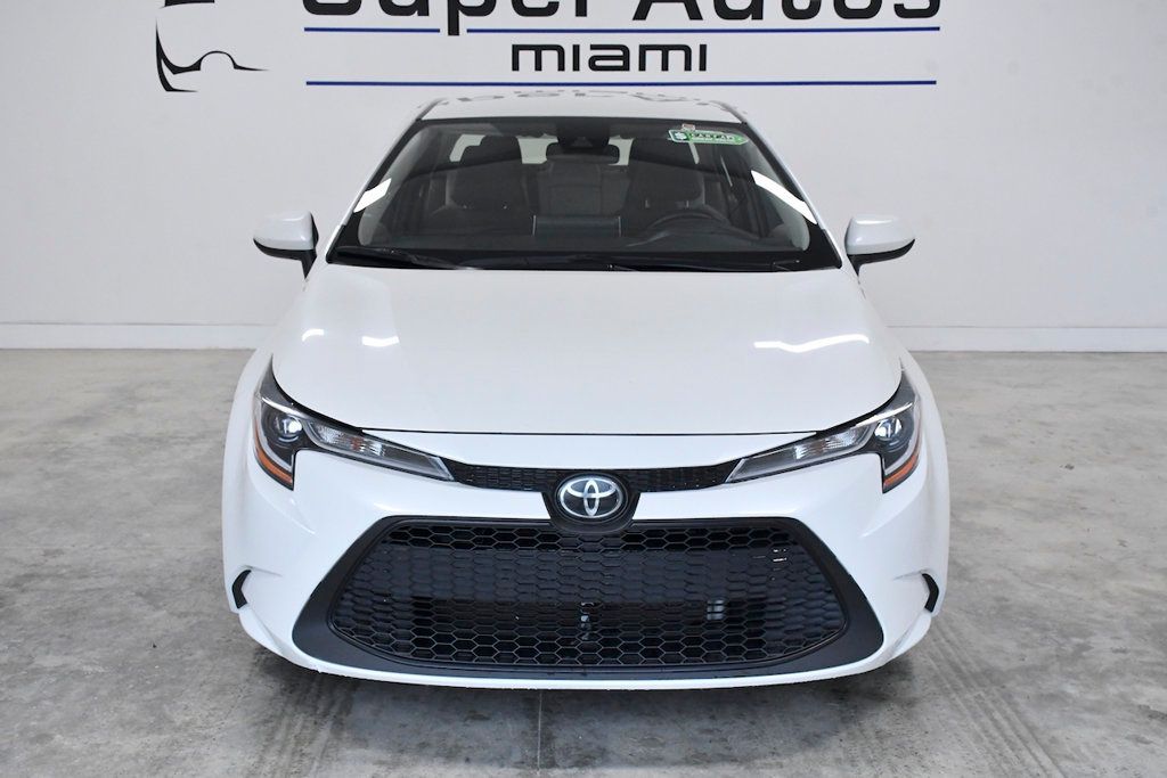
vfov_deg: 33.4
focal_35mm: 40
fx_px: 1297
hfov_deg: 48.5
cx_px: 584
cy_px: 389
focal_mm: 27
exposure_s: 1/400
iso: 2500
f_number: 10
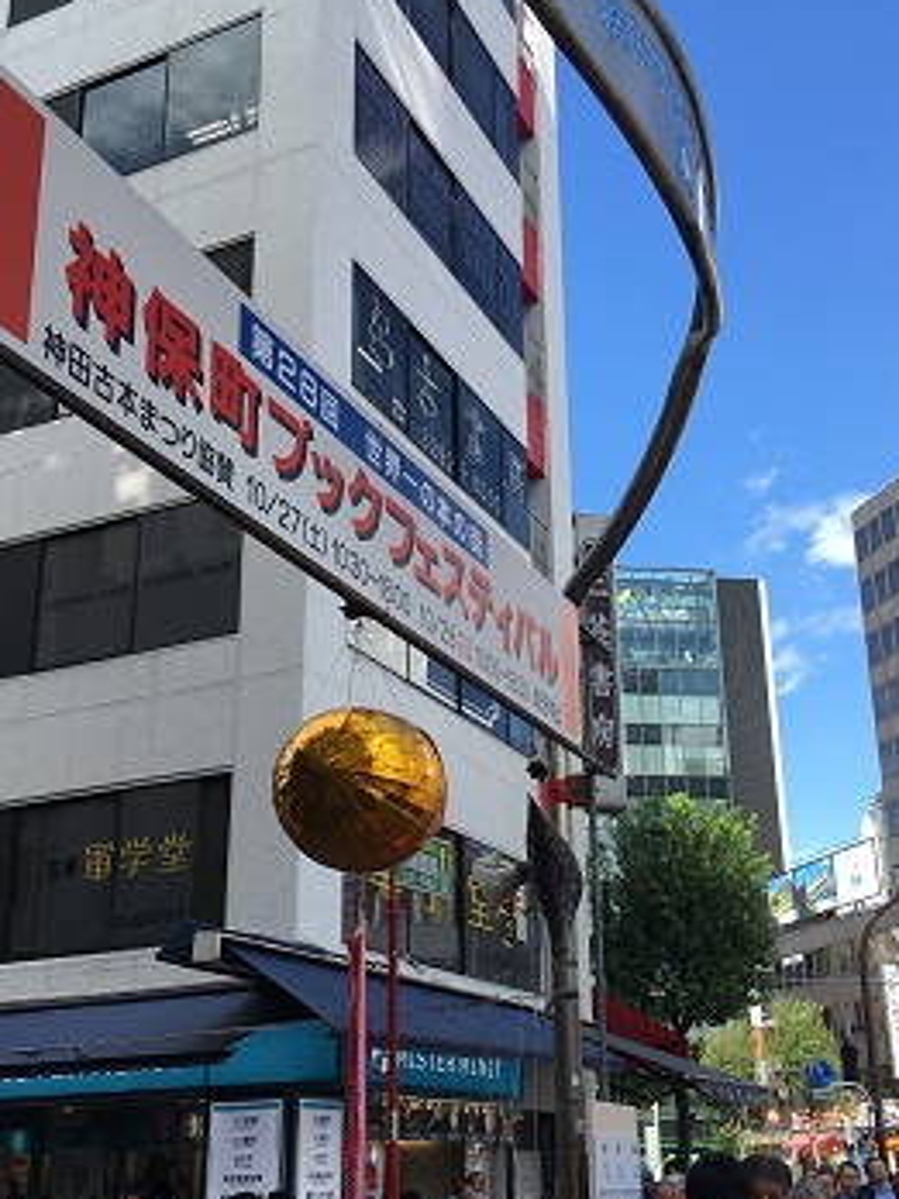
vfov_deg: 46.6
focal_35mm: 40
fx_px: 1385
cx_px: 510
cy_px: 699
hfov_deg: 35.9
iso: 25
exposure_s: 1/718
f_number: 2.2
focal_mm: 4.15
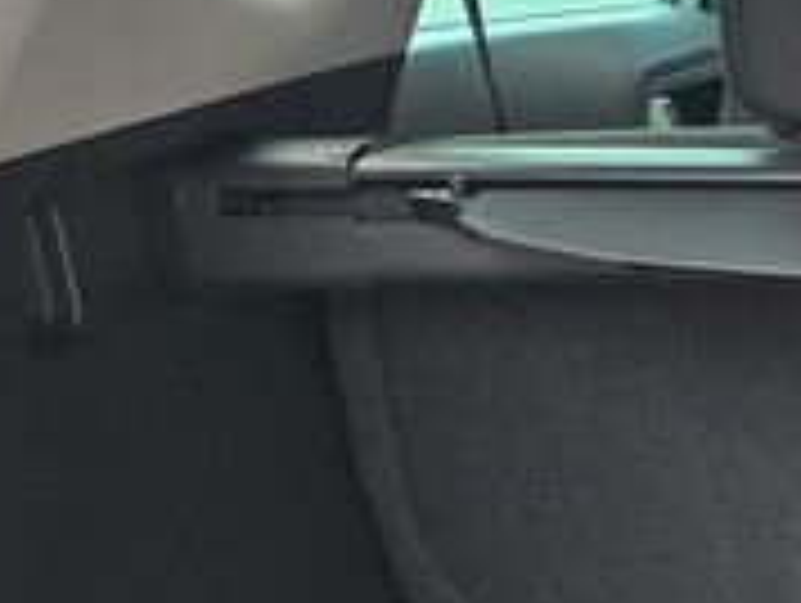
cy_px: 900
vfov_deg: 10.9
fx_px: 3059
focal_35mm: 132
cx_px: 1678
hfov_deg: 12.7
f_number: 1.7
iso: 160
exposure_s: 1/180
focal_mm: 6.3
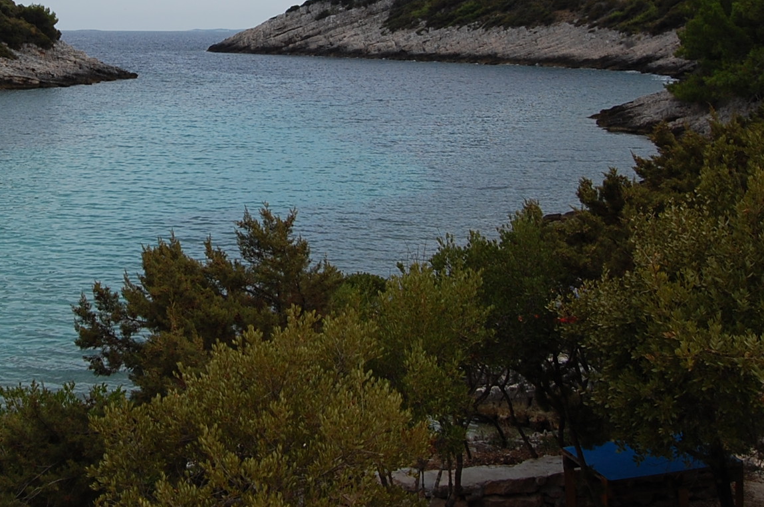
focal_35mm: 53
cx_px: 160
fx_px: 1123
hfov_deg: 36.4
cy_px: 23
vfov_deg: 24.5
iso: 200
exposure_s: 1/320
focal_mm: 18
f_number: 9
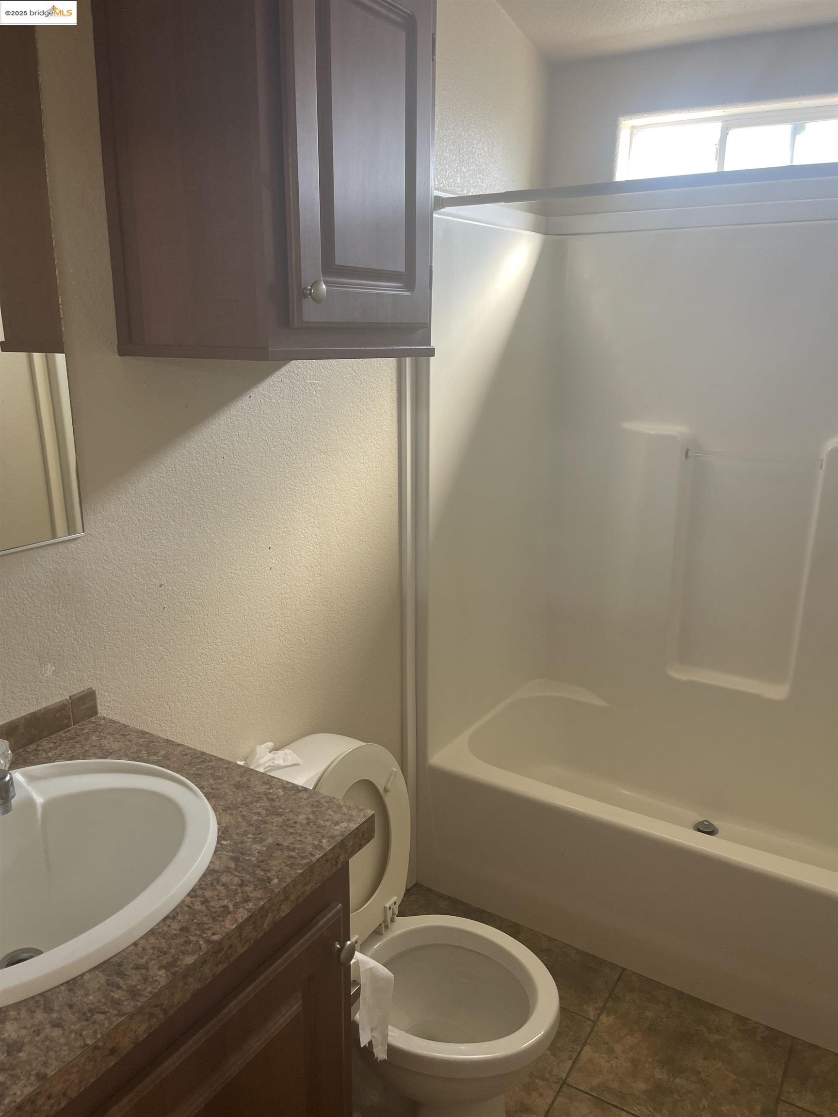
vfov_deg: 67.3
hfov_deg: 53.1
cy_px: 558
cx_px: 419
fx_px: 839
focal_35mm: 26
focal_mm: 5.1
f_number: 1.6
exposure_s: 1/60
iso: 80
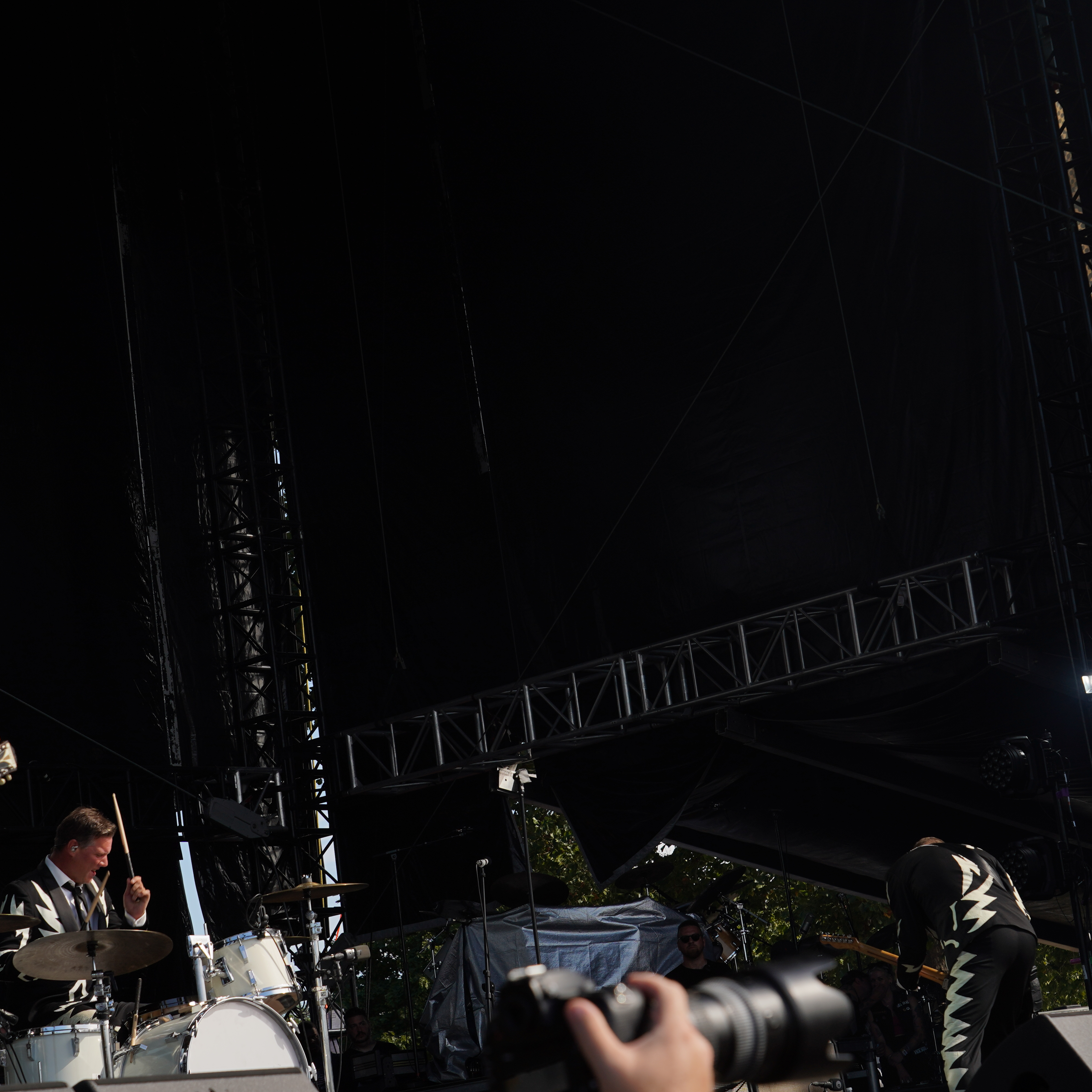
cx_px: 375
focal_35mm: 83
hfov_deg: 20.8
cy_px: 546
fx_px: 2962
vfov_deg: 20.9
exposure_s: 1/320
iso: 100
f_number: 8
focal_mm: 65
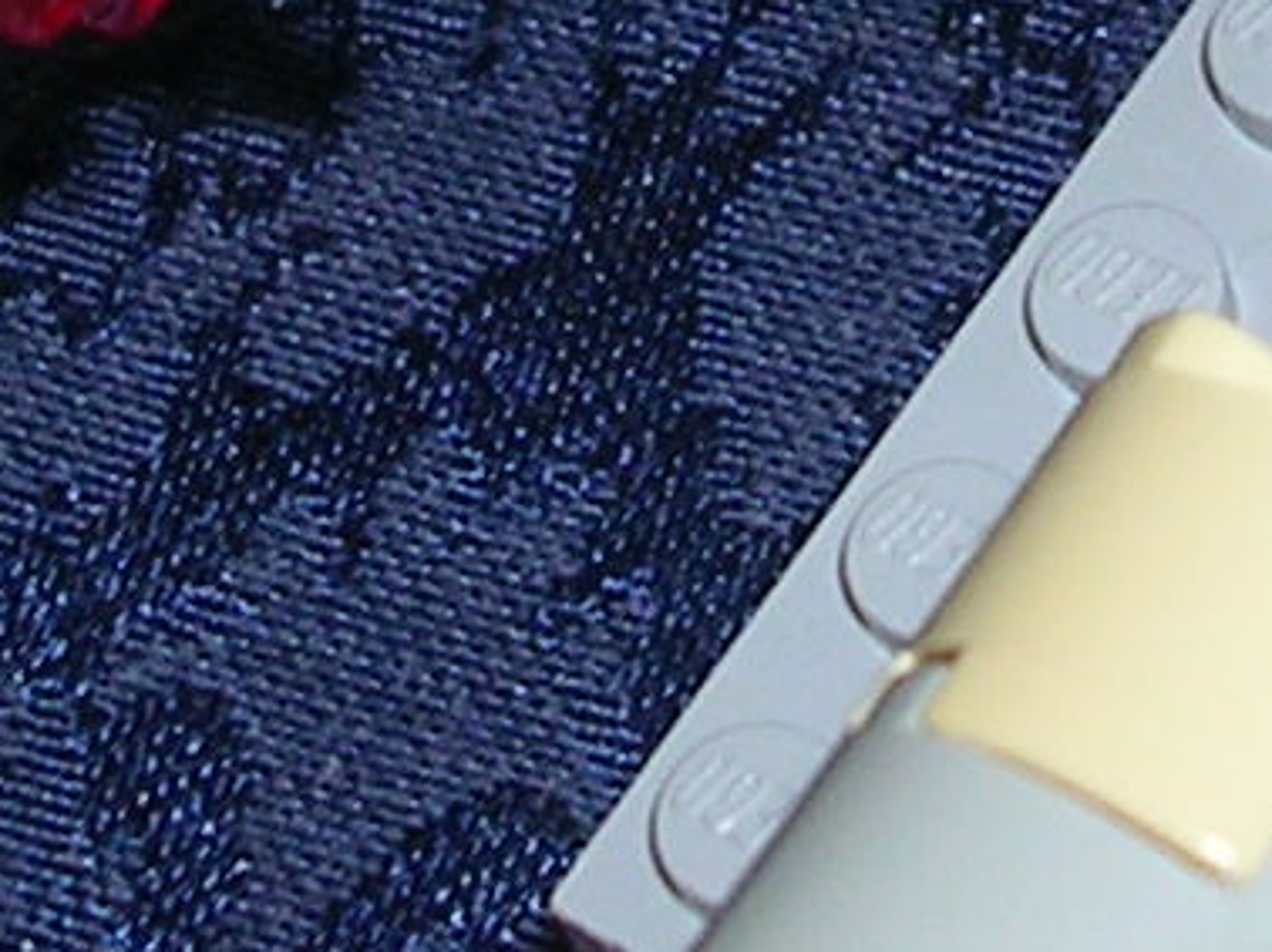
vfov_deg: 7.0
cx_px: 838
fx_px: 7565
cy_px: -653
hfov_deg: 9.6
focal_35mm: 206
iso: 50
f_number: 2.8
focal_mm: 5.8
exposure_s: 1/60.1
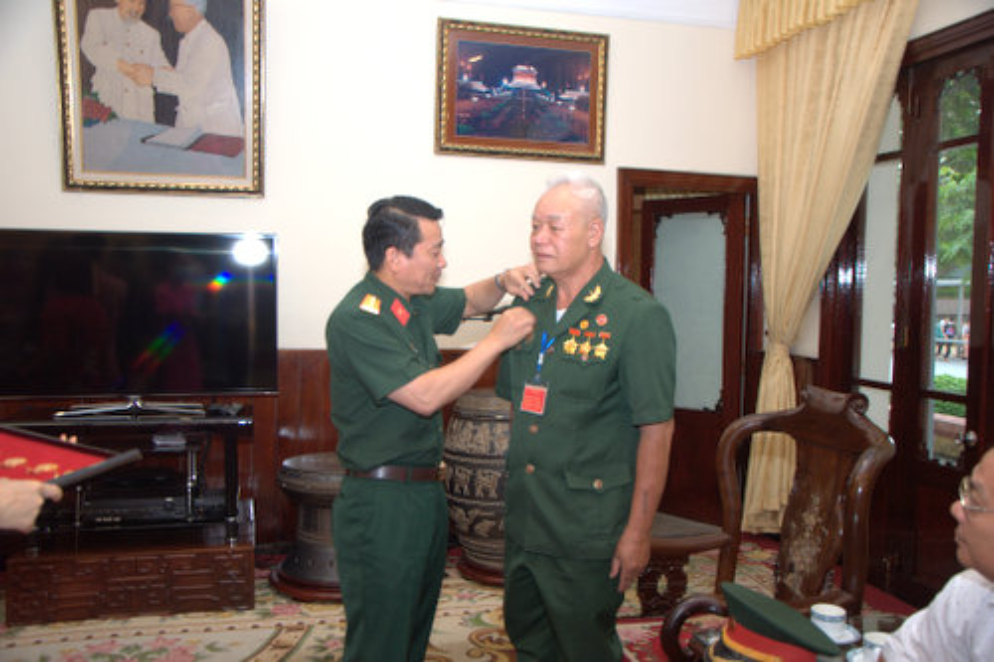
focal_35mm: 33
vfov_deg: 39.9
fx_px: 911
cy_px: 331
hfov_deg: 57.2
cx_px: 497
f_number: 4.5
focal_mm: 22
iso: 250
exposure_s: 1/60
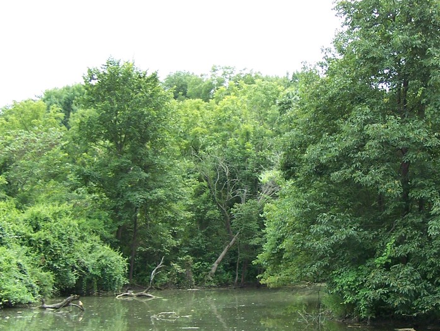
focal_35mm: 70
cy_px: 181
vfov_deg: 21.0
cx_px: 339
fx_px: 890
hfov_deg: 27.3
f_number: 2.8
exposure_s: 1/250
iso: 80
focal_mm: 6.3
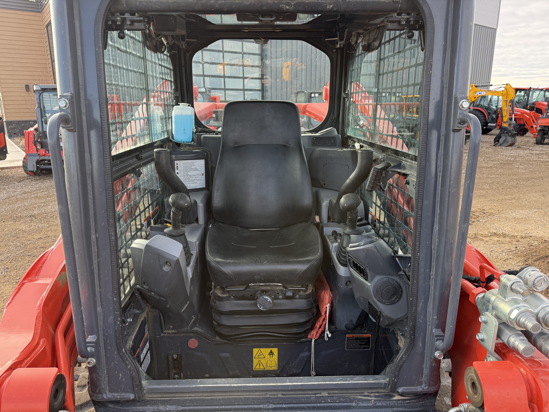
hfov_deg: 71.6
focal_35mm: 24
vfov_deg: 56.8
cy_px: 206
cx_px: 274
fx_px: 381
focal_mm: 6.76
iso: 100
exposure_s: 1/524
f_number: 1.78
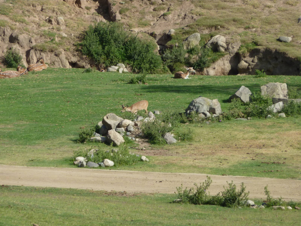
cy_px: 113
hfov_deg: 6.6
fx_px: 2609
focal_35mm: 300
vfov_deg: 5.0
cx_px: 150
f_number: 4.9
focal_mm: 49.2
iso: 160
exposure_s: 1/800
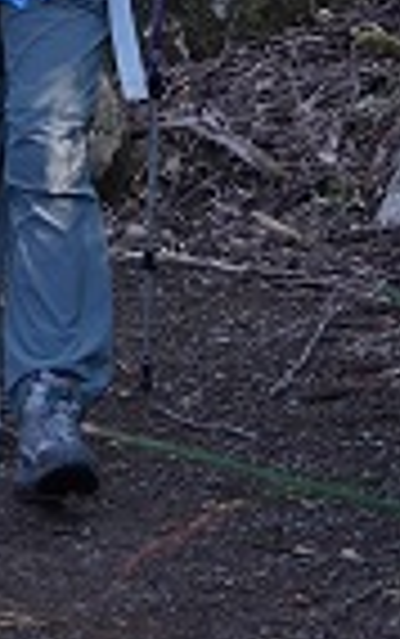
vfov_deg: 7.7
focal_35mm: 264
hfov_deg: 5.0
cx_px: 40
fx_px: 4595
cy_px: -562
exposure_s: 1/160
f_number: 4
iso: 640
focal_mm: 49
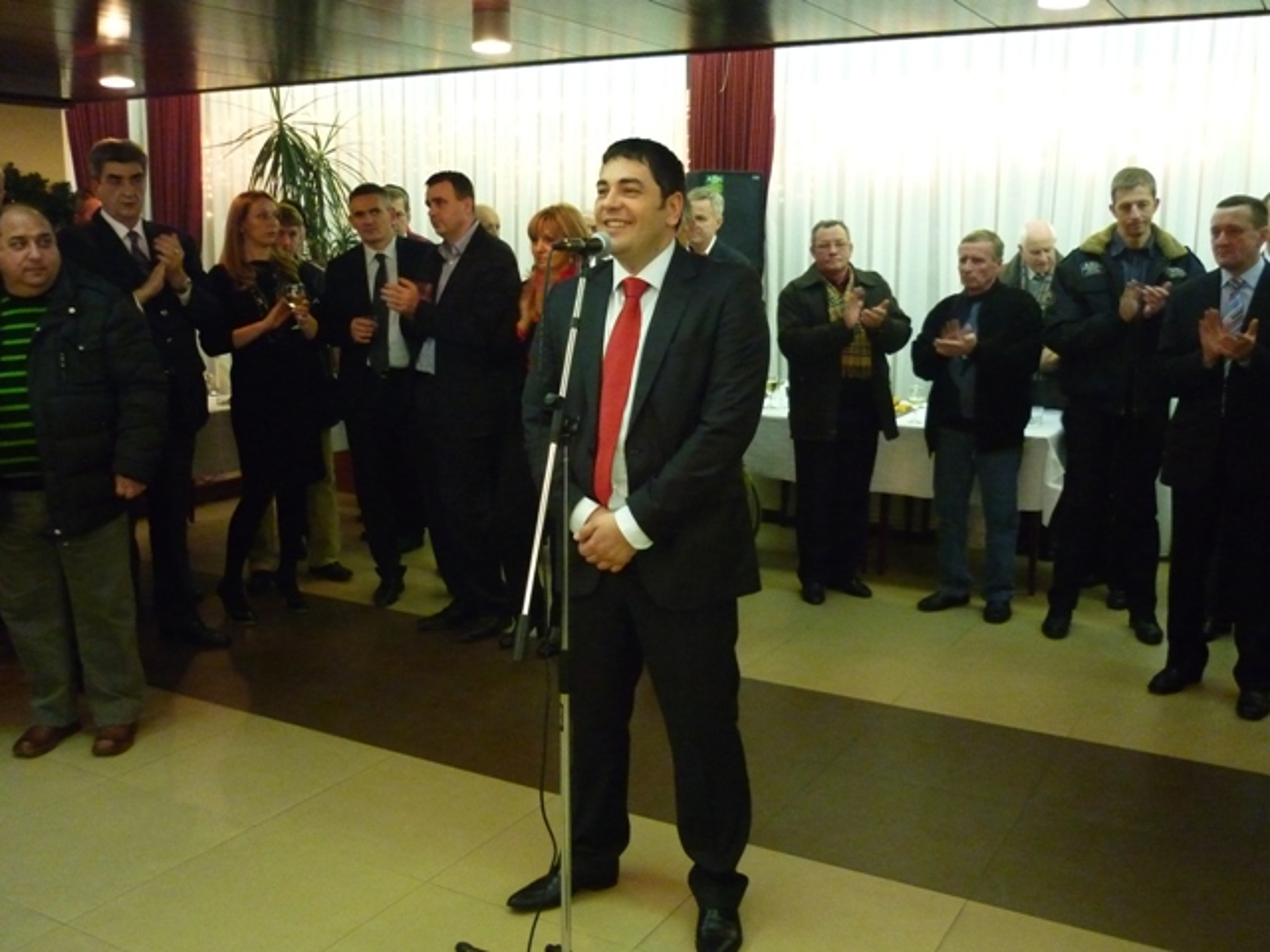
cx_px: 635
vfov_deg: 42.9
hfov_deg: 55.4
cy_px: 476
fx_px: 1211
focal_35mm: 33
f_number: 2.8
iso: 800
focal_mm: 5.5
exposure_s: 1/15
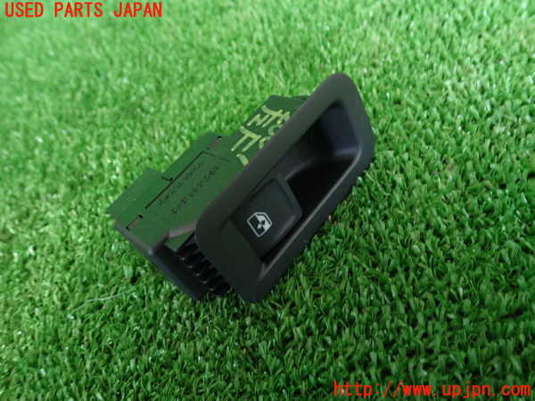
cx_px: 268
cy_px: 200
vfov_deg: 46.8
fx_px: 464
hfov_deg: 60.0
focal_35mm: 30
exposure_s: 1/30
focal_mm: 5.4
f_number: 2.3
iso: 250
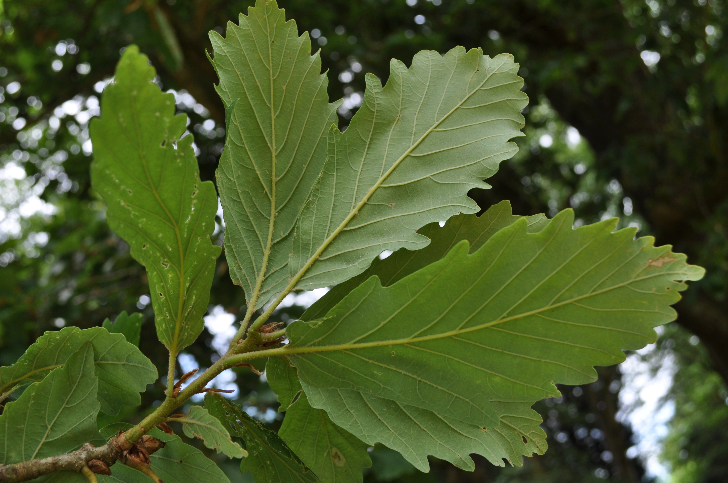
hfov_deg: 45.0
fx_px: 879
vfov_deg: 30.8
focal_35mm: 44
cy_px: 242
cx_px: 364
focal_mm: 29
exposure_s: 1/100
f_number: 8
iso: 200
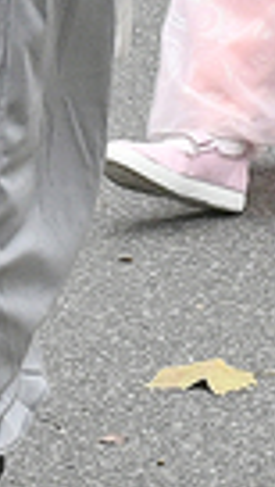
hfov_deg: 2.6
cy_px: -863
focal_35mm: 462
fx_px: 5960
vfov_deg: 4.5
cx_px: 200
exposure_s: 1/400
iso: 1600
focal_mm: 40
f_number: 10
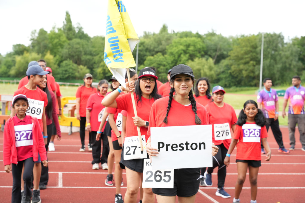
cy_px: 102
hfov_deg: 31.5
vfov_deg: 21.3
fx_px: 540
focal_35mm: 64
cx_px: 152
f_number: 5
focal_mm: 63.8
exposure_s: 1/250
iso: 400
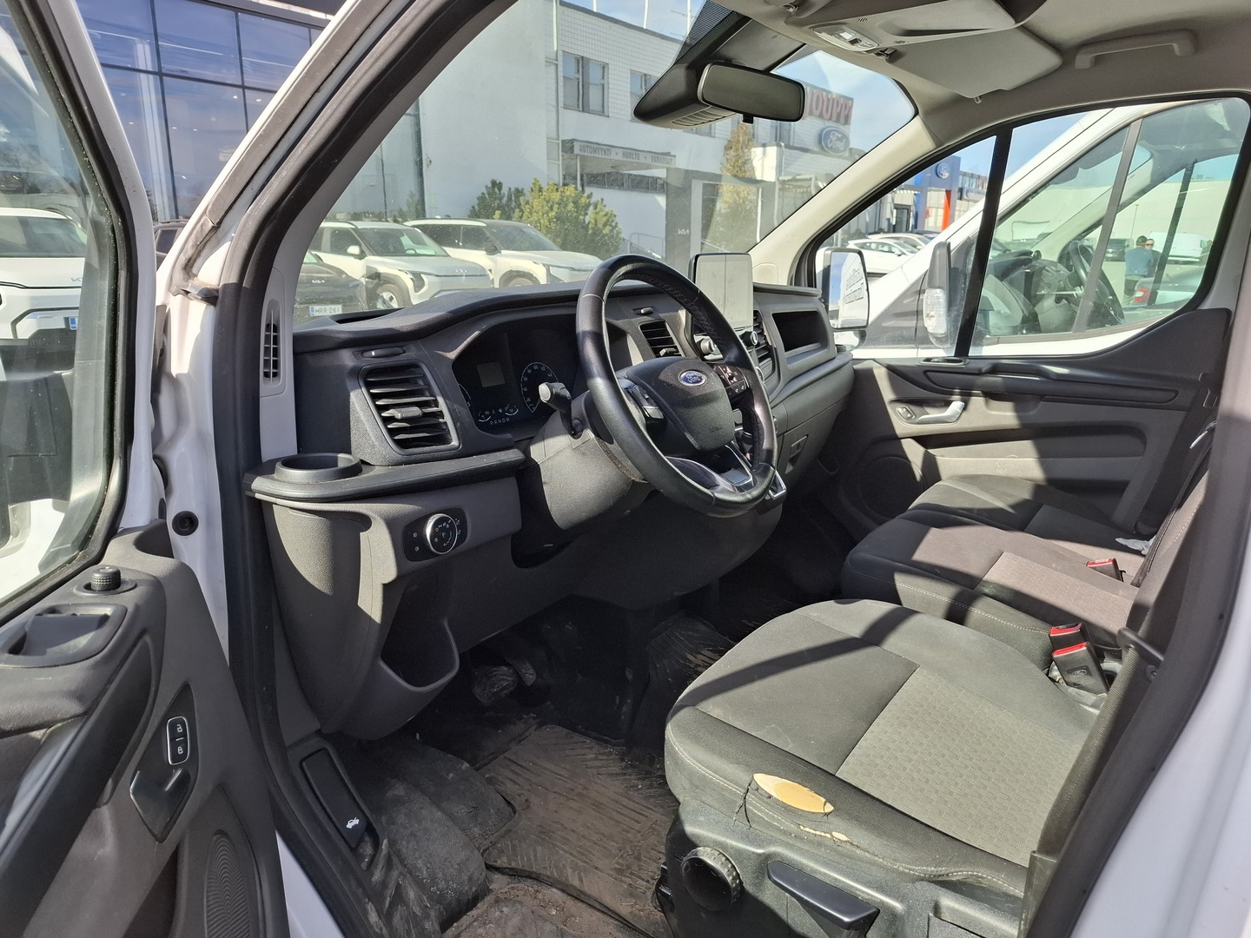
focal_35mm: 23
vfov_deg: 58.9
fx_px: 831
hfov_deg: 73.9
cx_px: 626
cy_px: 469
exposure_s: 1/691
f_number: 1.8
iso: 50
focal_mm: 5.54
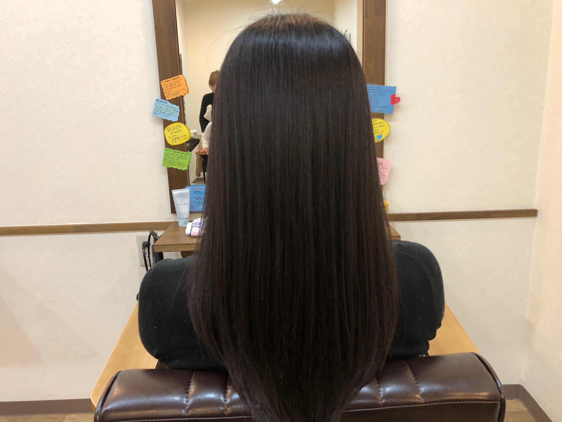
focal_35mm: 30
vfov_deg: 46.8
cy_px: 224
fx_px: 487
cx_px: 279
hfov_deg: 60.0
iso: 40
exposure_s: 1/17
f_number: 1.8
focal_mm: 4
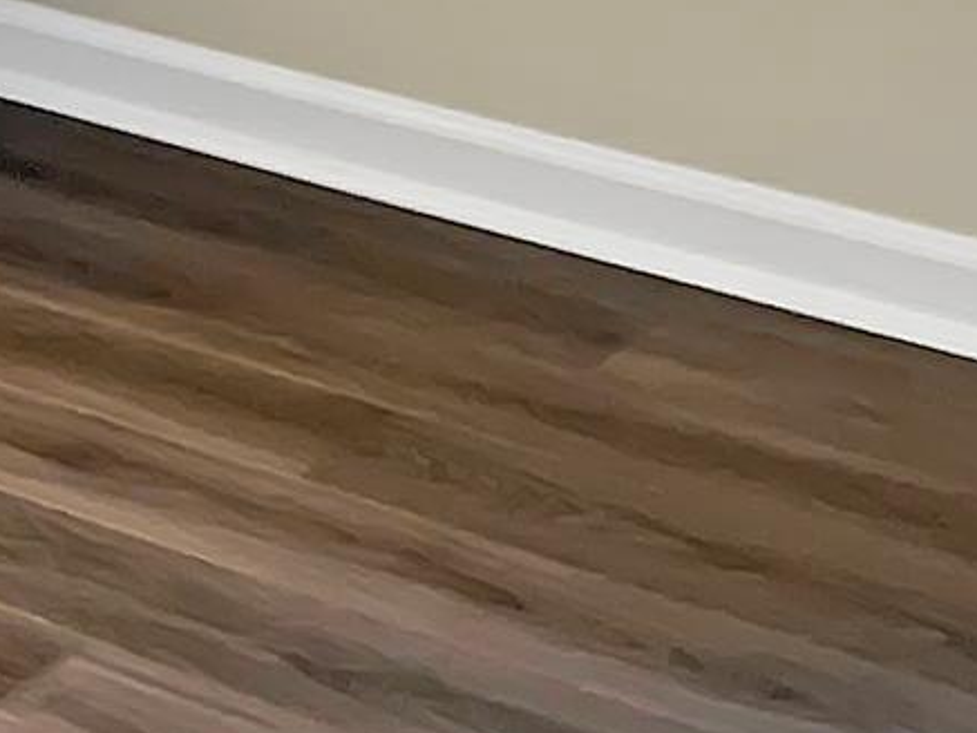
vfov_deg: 10.5
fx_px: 3840
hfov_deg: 12.7
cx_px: -977
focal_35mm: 136
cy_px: -382
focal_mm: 3
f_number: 1.8
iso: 16
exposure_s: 1/4
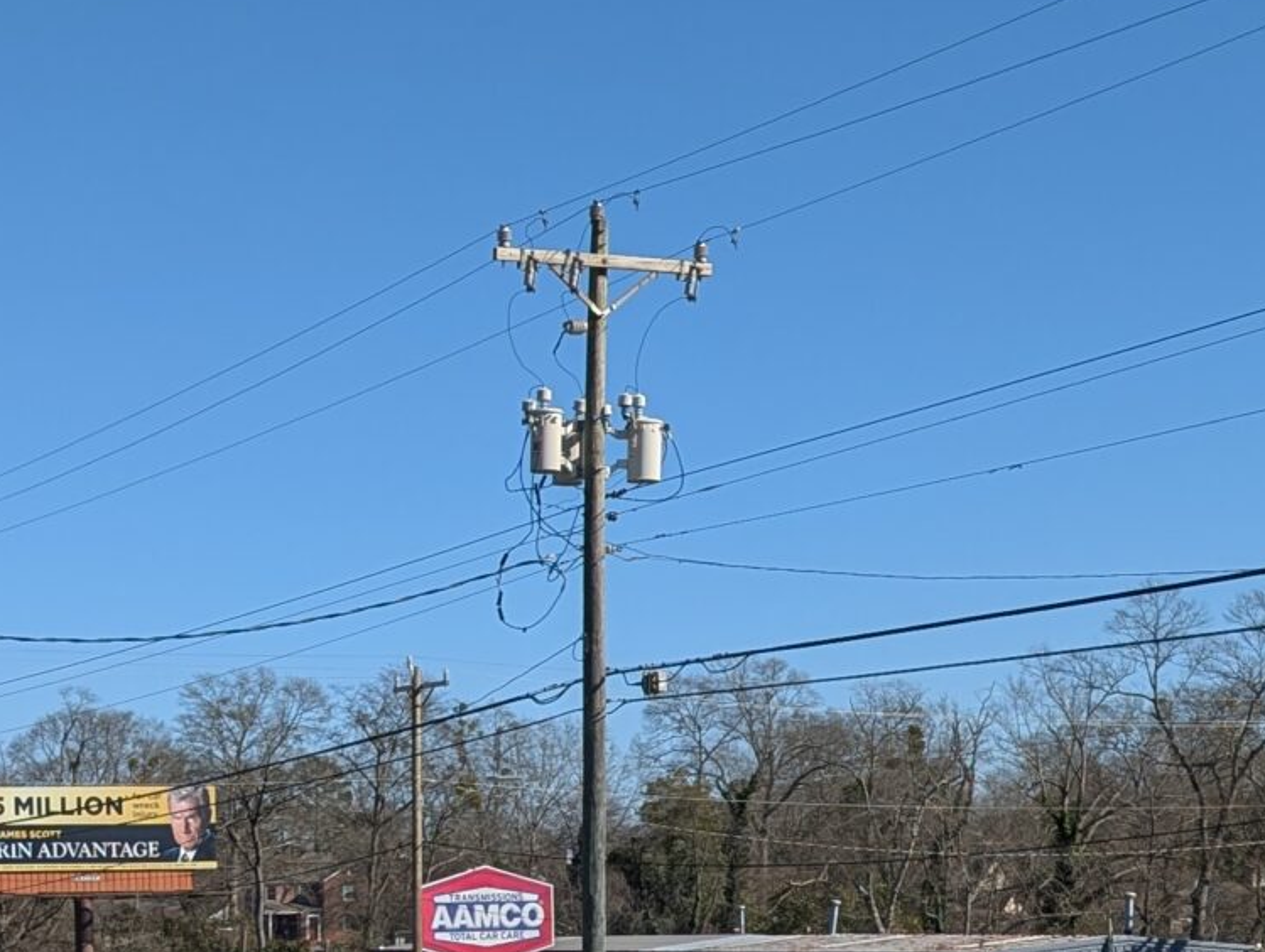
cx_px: 287
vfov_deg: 16.4
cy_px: 1440
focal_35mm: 82
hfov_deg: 23.5
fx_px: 3001
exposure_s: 1/2146
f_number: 1.68
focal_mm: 6.9
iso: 21
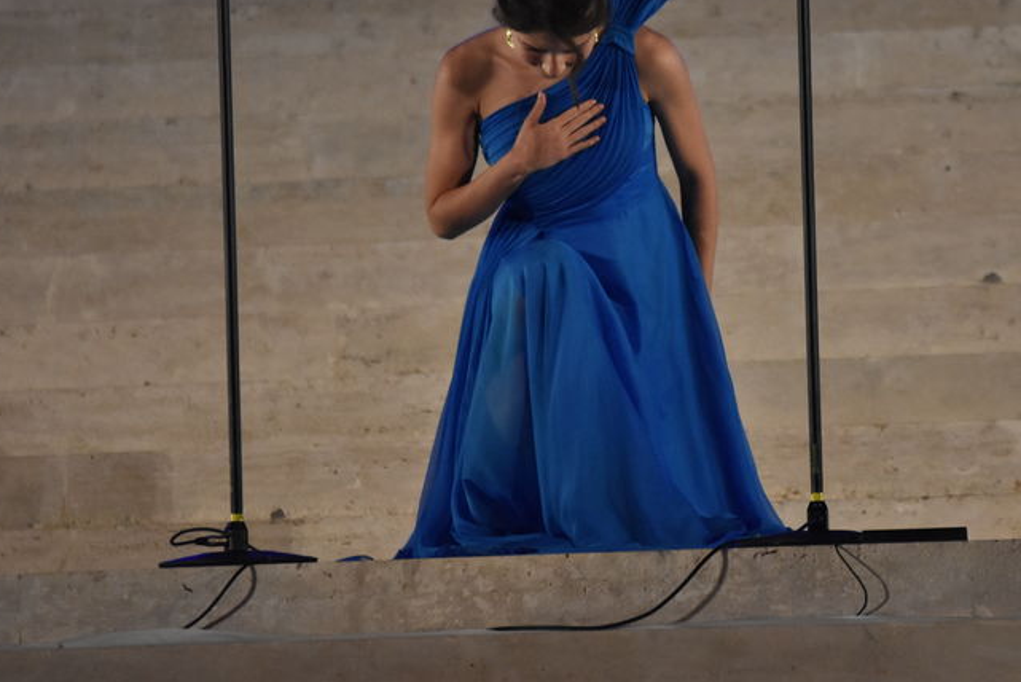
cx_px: 613
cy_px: 144
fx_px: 13590
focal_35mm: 479
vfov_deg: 2.9
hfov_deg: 4.3
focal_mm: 200
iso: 2500
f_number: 2.8
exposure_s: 1/640
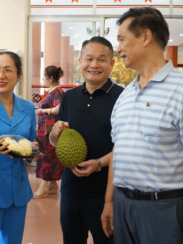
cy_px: 122
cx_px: 28
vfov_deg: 31.7
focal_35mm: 61
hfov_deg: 23.5
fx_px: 430
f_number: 4
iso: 1000
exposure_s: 1/60
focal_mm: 28
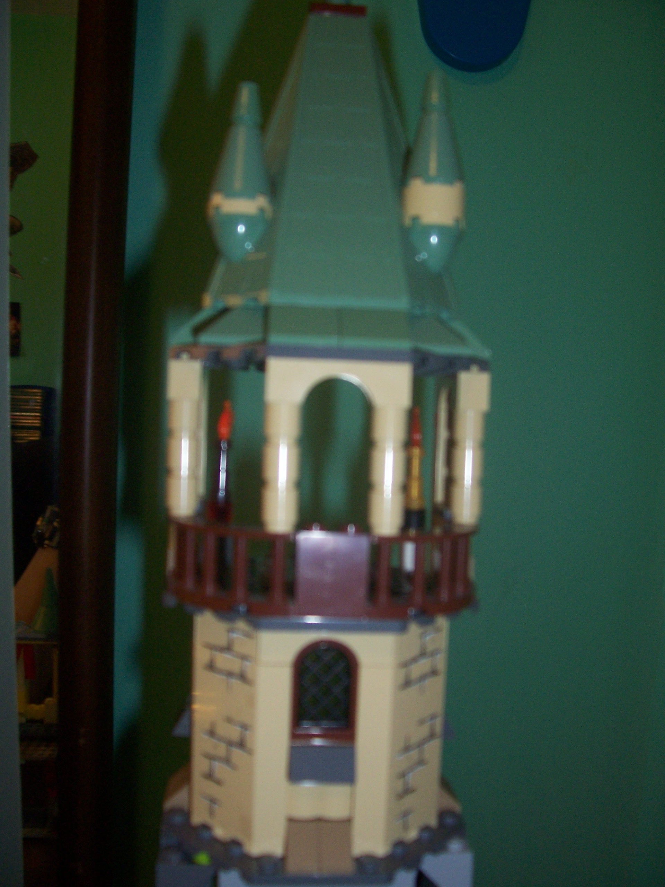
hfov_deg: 41.8
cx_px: 332
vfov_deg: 54.0
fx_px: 871
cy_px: 444
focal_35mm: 34
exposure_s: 1/60
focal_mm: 5.6
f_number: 2.7
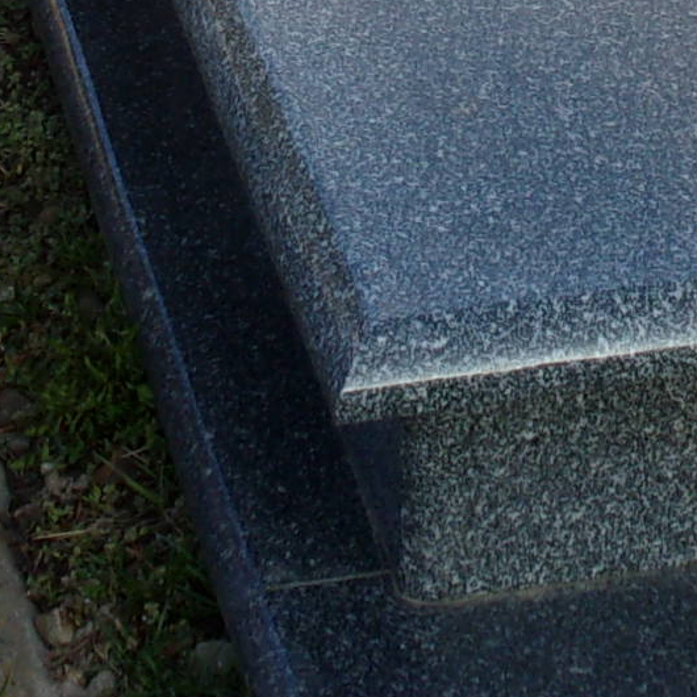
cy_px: -172
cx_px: 638
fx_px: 4237
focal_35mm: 186
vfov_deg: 9.3
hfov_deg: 9.4
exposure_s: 1/200
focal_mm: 7.8
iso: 80
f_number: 4.7
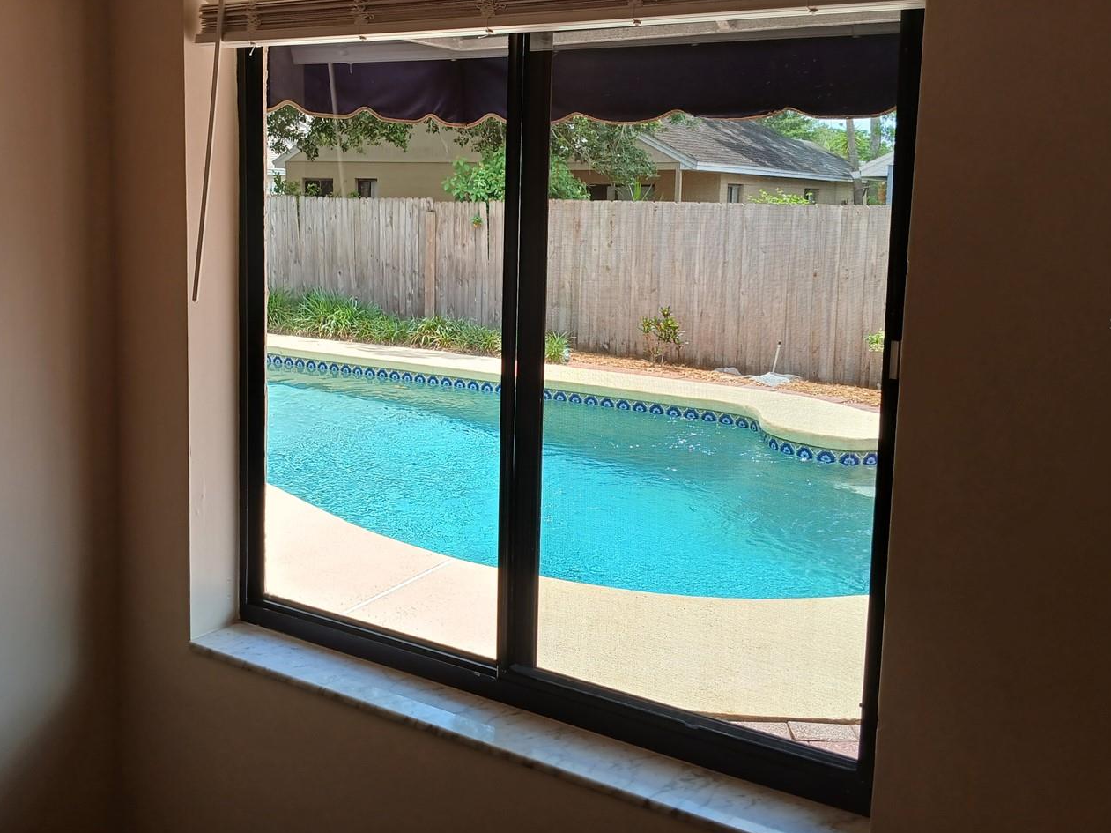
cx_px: 488
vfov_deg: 42.7
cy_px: 323
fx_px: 1059
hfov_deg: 55.2
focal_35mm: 33
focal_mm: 3.98
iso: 20
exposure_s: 1/125
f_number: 1.8
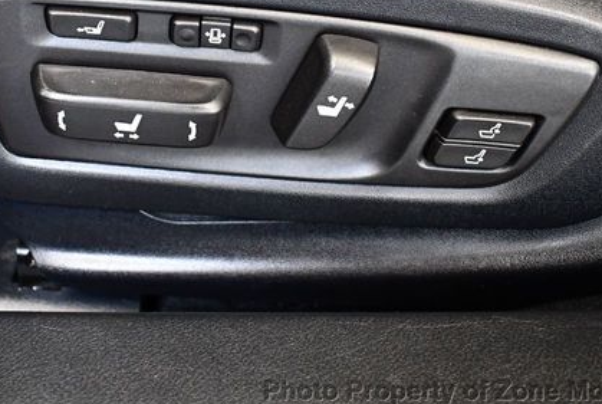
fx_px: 921
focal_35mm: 55
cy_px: 110
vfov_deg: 24.5
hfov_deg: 36.1
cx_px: 243
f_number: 3.5
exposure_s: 1/60
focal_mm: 18
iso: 3200
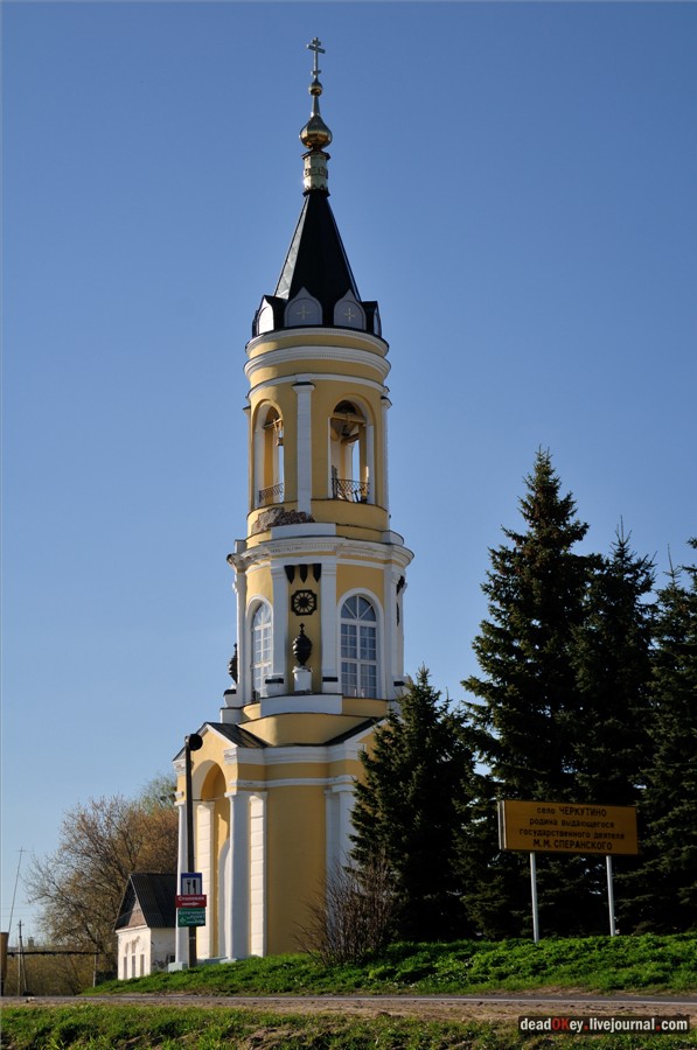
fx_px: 2186
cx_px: 348
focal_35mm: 75
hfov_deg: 18.1
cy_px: 525
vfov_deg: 27.0
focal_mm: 50
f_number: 6.3
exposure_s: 1/1000
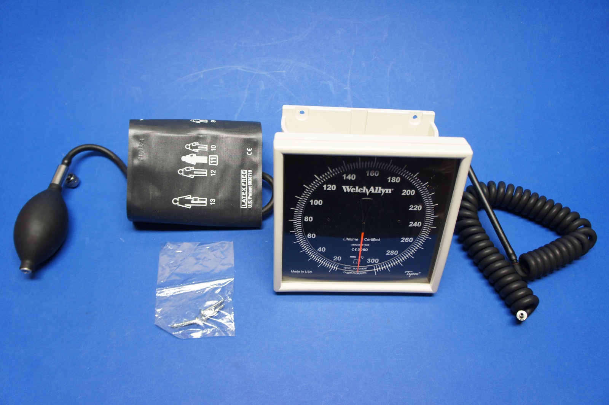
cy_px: 202
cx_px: 304
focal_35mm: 27
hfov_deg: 67.4
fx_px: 456
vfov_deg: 47.9
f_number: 3.5
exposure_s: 1/30
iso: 320
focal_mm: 18
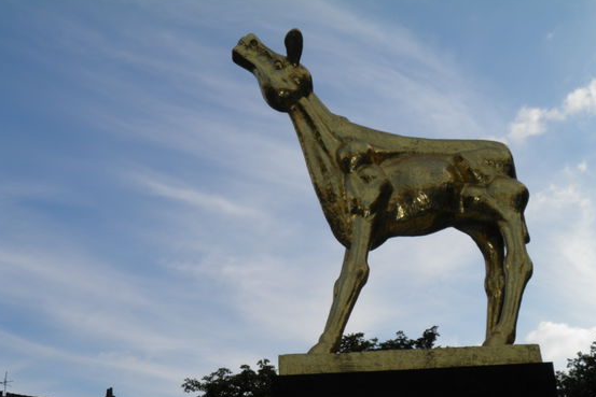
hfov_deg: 38.2
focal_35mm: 52
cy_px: 223
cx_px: 299
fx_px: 861
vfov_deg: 26.0
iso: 50
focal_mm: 8.9
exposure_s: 1/400
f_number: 5.5
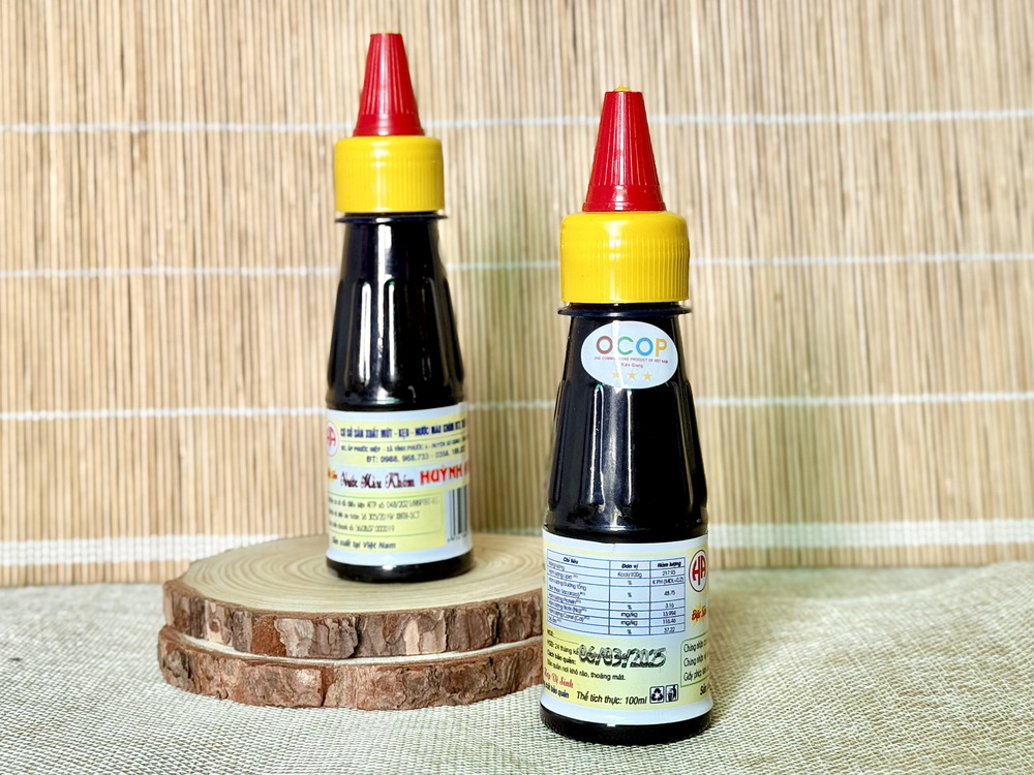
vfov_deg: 30.3
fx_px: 1434
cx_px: 517
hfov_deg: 39.7
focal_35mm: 48
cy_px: 388
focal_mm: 6.76
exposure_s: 1/121
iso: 80
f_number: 1.78
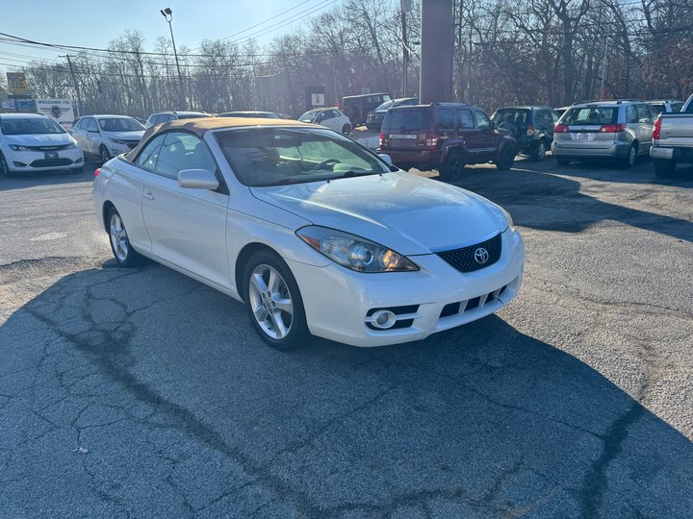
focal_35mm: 24
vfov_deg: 56.8
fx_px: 480
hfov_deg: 71.6
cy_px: 260
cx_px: 346
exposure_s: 1/2252
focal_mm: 6.76
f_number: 1.78
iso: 80
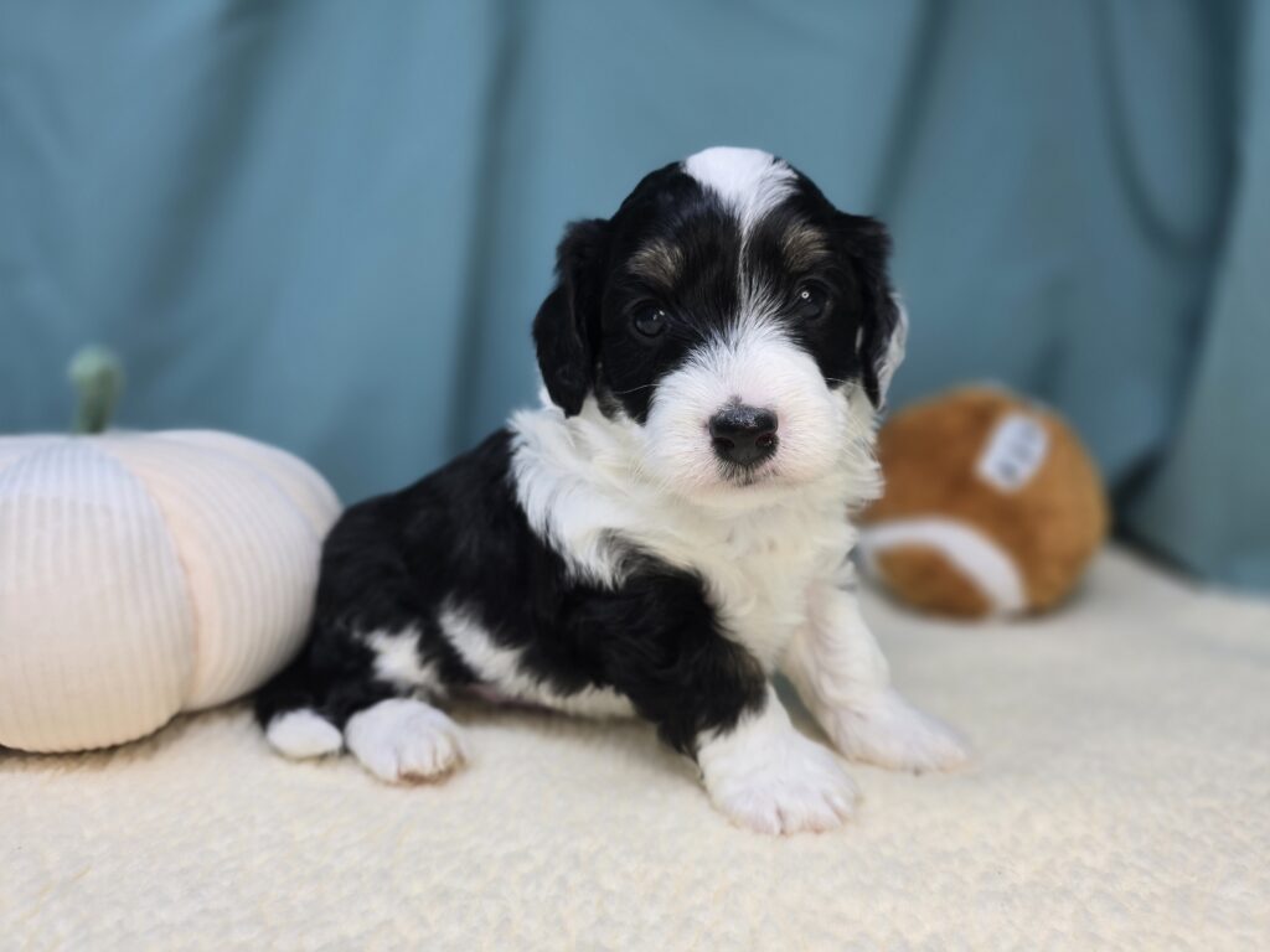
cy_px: 476
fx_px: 844
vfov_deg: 58.9
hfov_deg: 73.9
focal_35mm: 23
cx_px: 635
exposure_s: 1/120
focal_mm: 6.3
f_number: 1.7
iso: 50
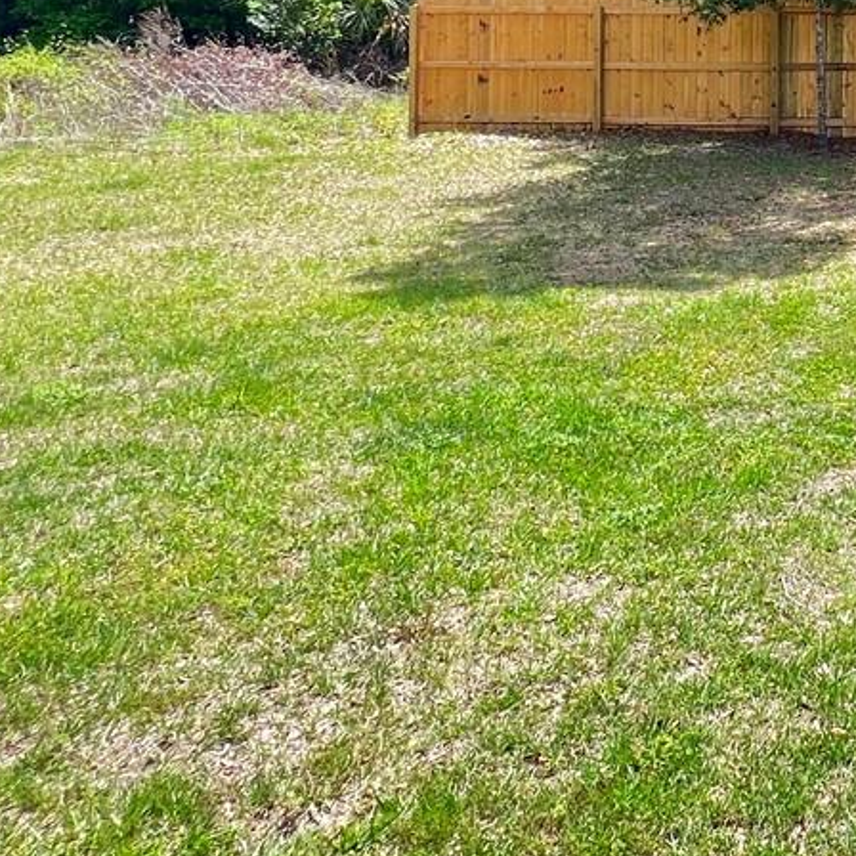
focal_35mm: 41
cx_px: 1106
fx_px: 1147
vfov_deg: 37.0
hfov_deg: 31.7
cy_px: 15
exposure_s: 1/113
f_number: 1.8
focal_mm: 1.57
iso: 32
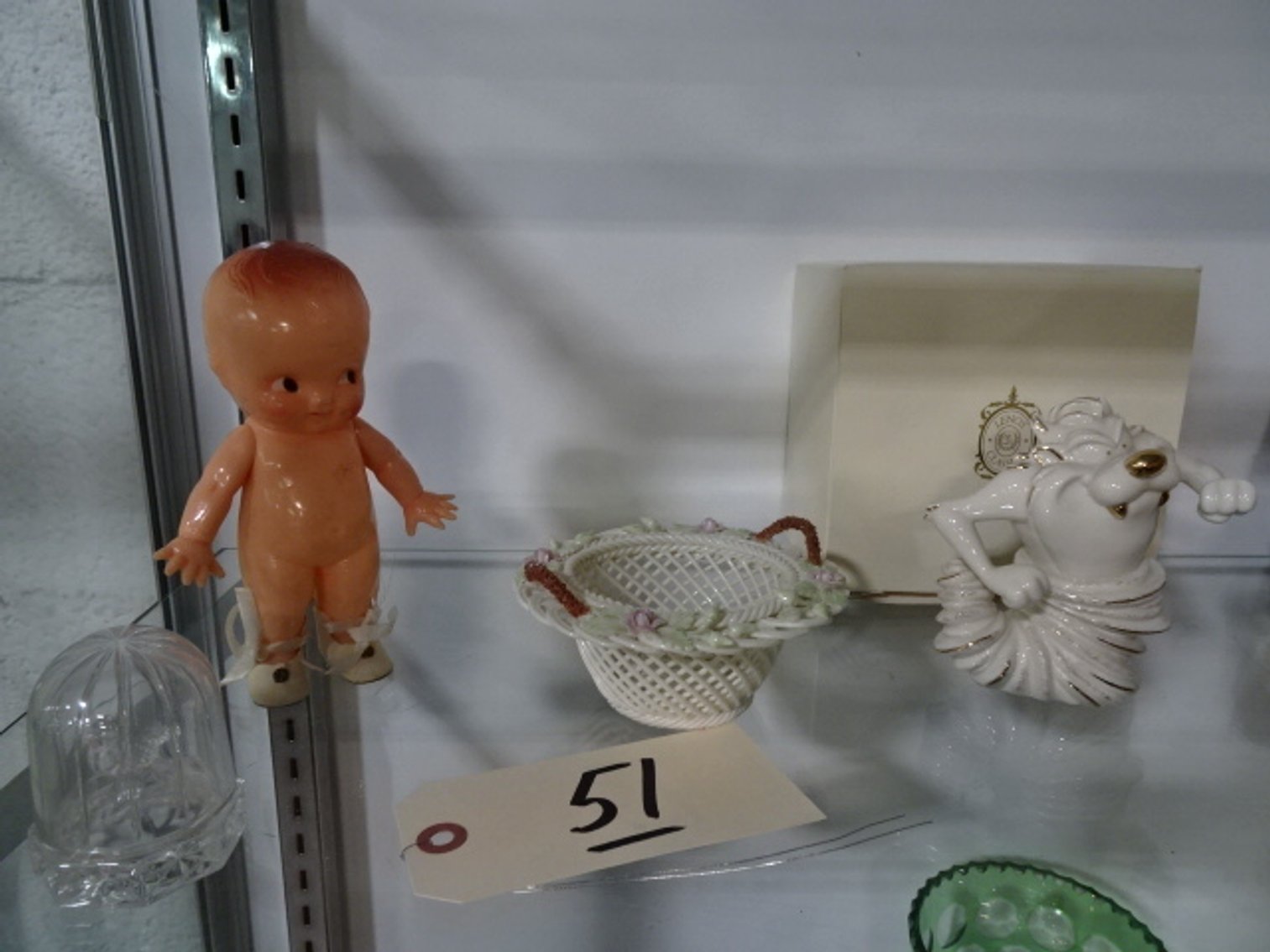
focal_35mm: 24
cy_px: 476
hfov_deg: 71.6
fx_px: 881
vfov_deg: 56.8
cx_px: 635
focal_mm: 4.1
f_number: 3.5
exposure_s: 1/30
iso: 400
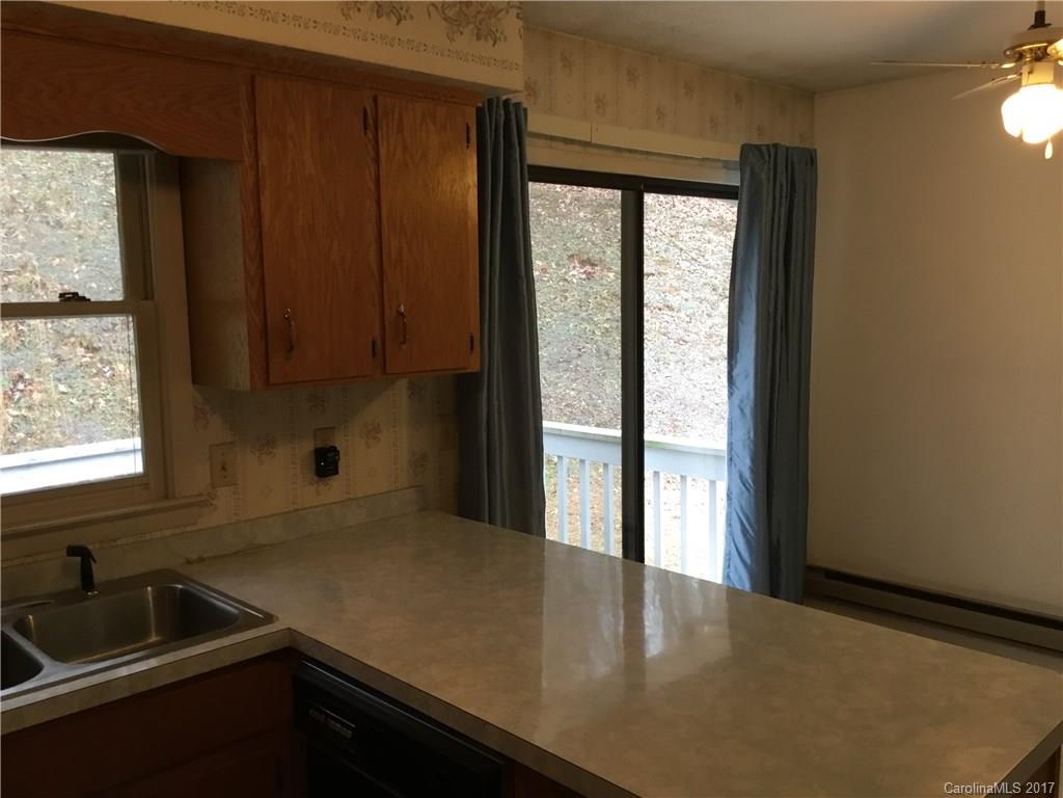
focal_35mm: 31
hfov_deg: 58.4
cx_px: 532
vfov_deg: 45.4
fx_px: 952
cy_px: 399
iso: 80
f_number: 2.4
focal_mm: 3.3
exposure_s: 1/30
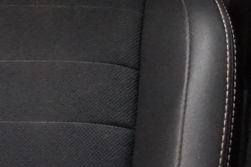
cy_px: -293
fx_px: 1304
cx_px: 385
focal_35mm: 187
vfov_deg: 6.8
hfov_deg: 10.6
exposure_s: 1/80
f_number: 3.5
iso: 6400
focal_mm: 29
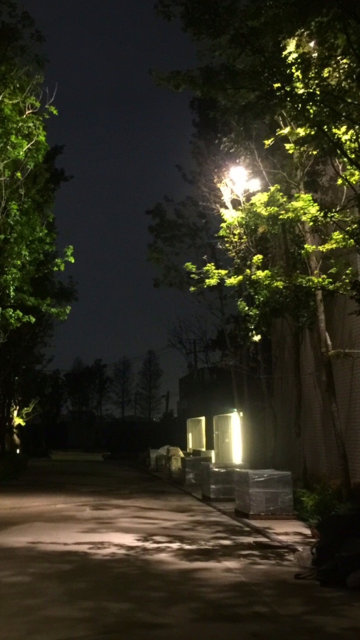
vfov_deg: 47.4
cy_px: 316
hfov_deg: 27.3
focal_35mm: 43
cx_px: 89
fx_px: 729
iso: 160
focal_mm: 4.15
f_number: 2.2
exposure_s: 1/4
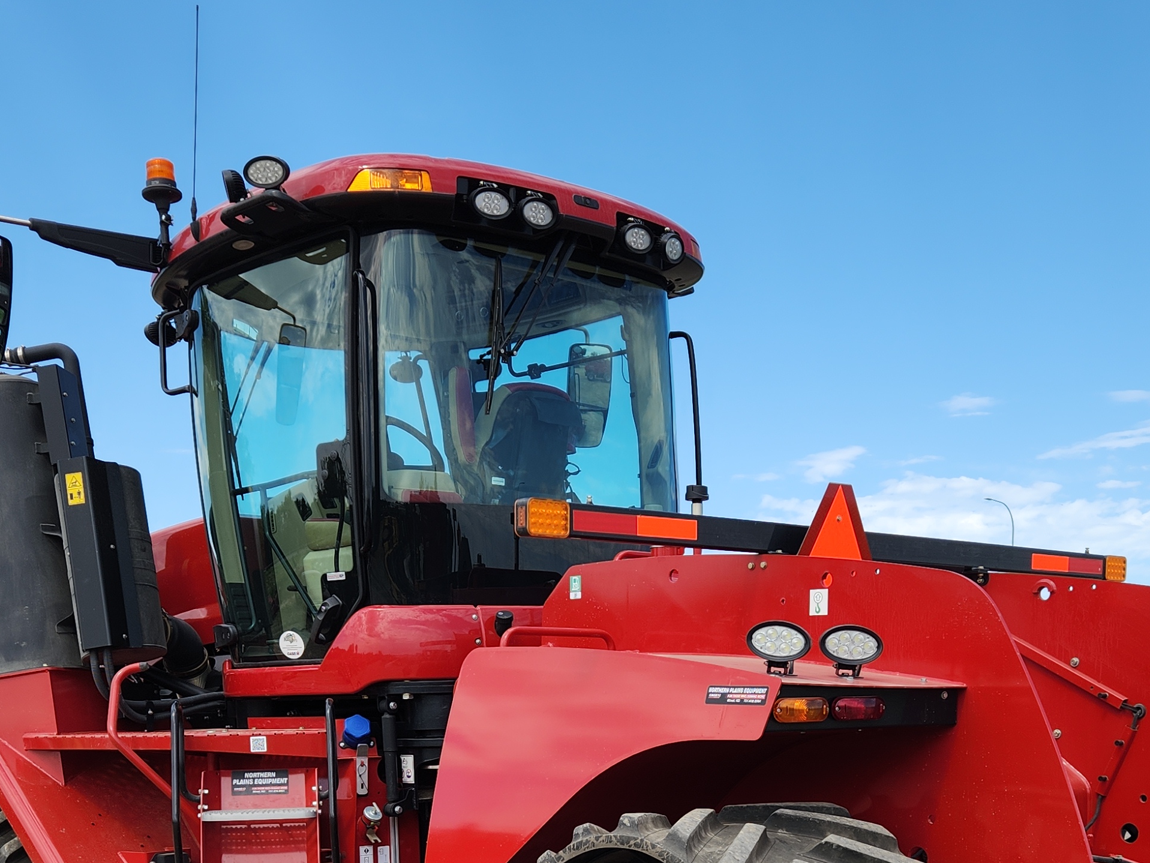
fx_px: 1595
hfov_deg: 39.6
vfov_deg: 28.5
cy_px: 848
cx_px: 602
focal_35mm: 48
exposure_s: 1/897
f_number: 1.8
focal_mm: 5.4
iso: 20
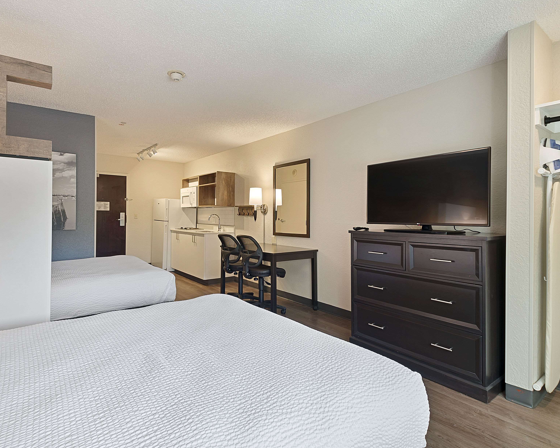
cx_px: 249
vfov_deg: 73.7
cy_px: 211
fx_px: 298
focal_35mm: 18
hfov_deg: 86.0
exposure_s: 1/2.5
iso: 100
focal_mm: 10
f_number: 7.1
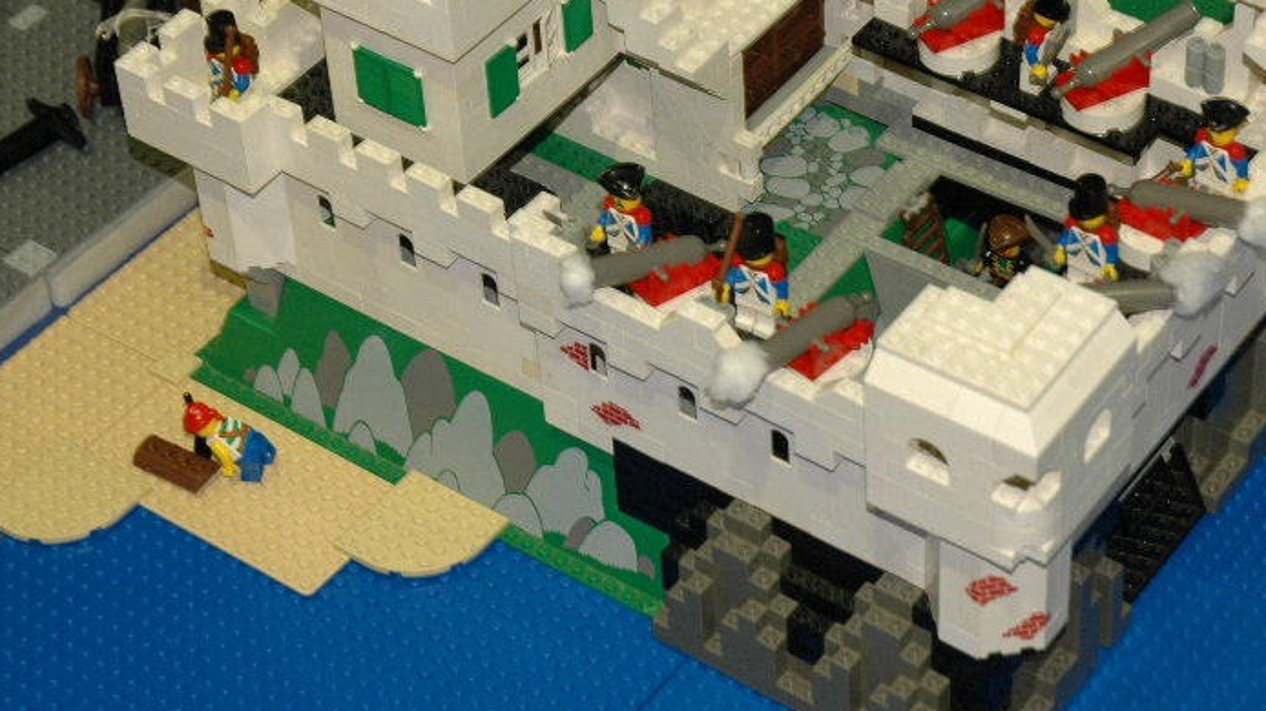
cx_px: 735
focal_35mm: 102
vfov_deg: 11.8
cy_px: 176
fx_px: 3423
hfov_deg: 20.9
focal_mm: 44
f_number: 6.3
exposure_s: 1/15
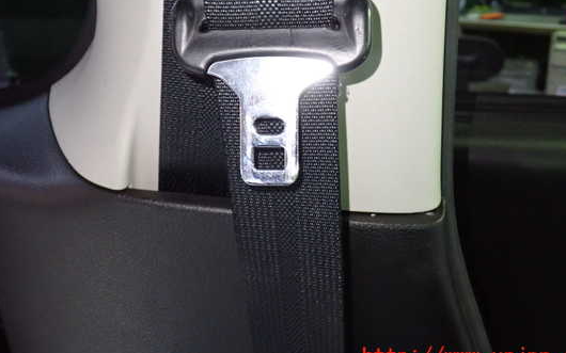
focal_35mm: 36
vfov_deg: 35.1
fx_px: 555
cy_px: 131
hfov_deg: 54.0
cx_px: 283
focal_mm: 5.4
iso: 800
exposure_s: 1/30
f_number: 2.3
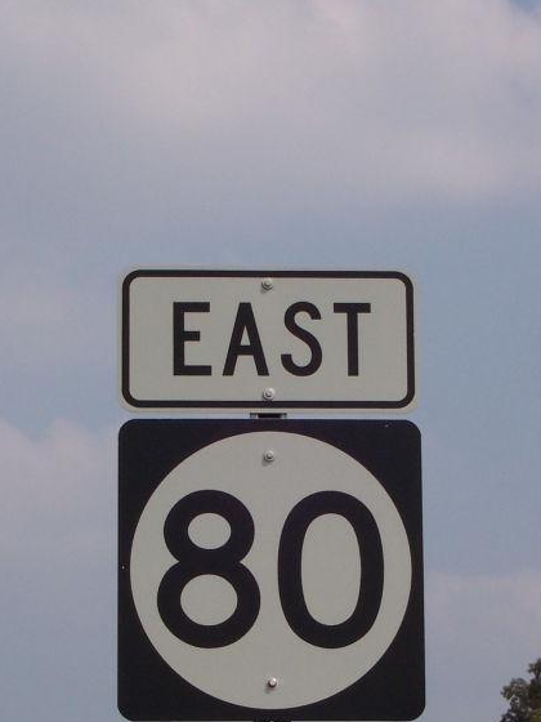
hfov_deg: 9.7
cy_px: 493
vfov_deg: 12.9
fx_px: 3188
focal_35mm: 153
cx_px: 265
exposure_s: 1/500
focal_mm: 16.8
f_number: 9.5
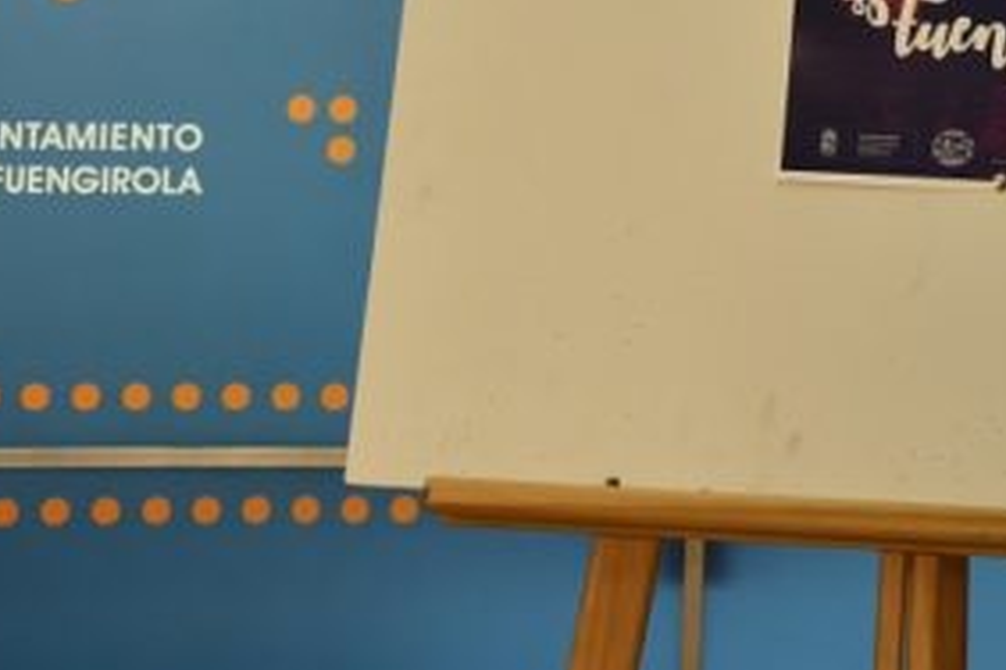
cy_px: -241
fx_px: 3660
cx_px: 1149
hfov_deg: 15.2
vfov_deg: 10.2
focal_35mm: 131
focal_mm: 32
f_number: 6.3
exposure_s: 1/160
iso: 800
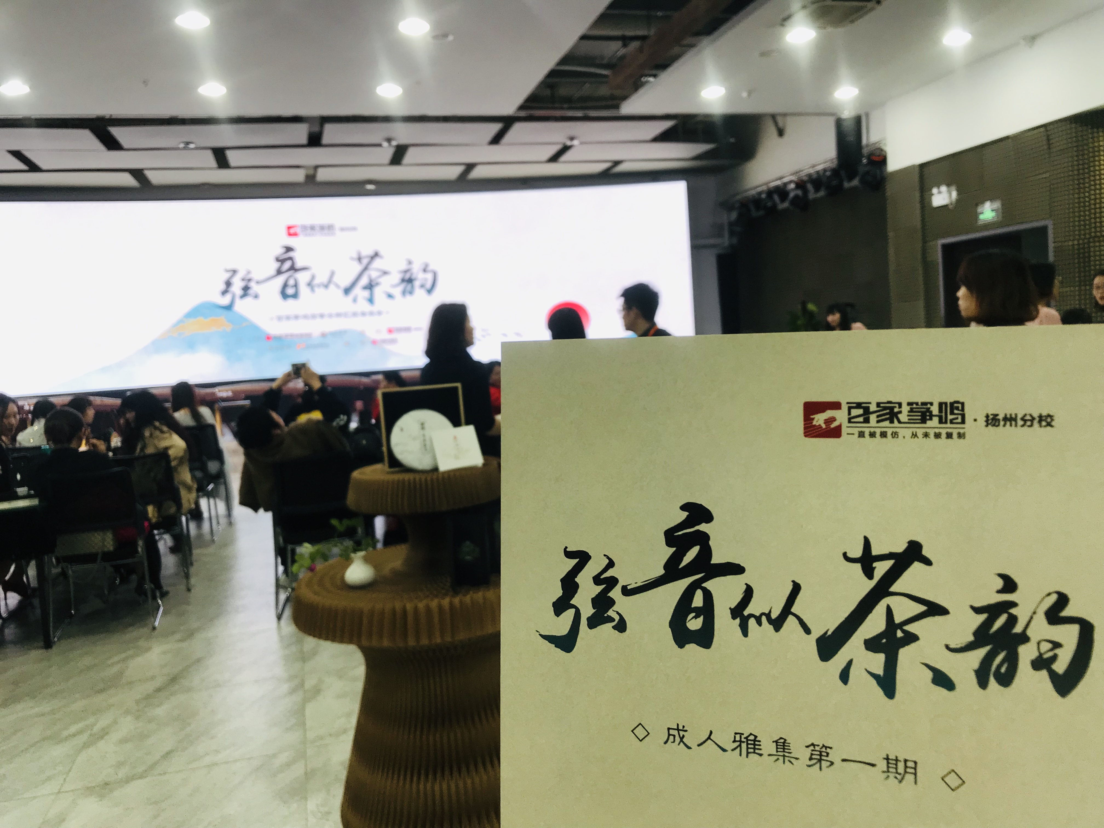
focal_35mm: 28
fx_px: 893
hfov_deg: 63.4
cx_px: 552
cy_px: 414
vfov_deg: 49.7
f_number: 1.8
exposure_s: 1/50
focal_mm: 3.99
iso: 25
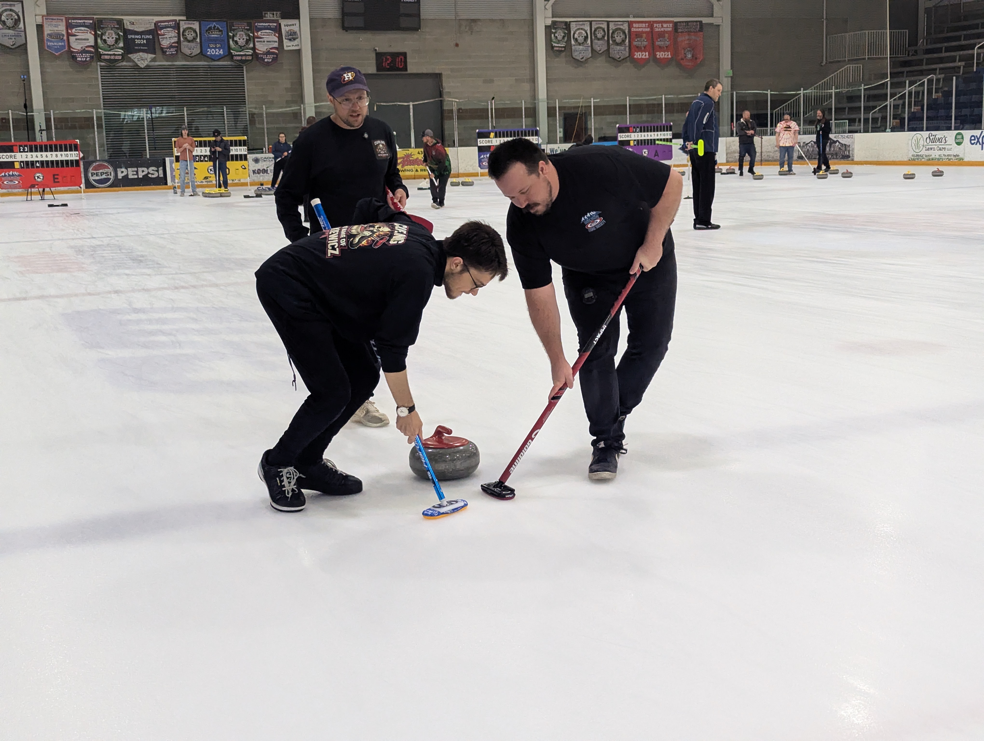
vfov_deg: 30.3
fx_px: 1366
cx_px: 492
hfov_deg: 39.6
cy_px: 370
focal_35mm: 48
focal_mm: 6.81
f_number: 1.85
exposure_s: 1/247
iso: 429
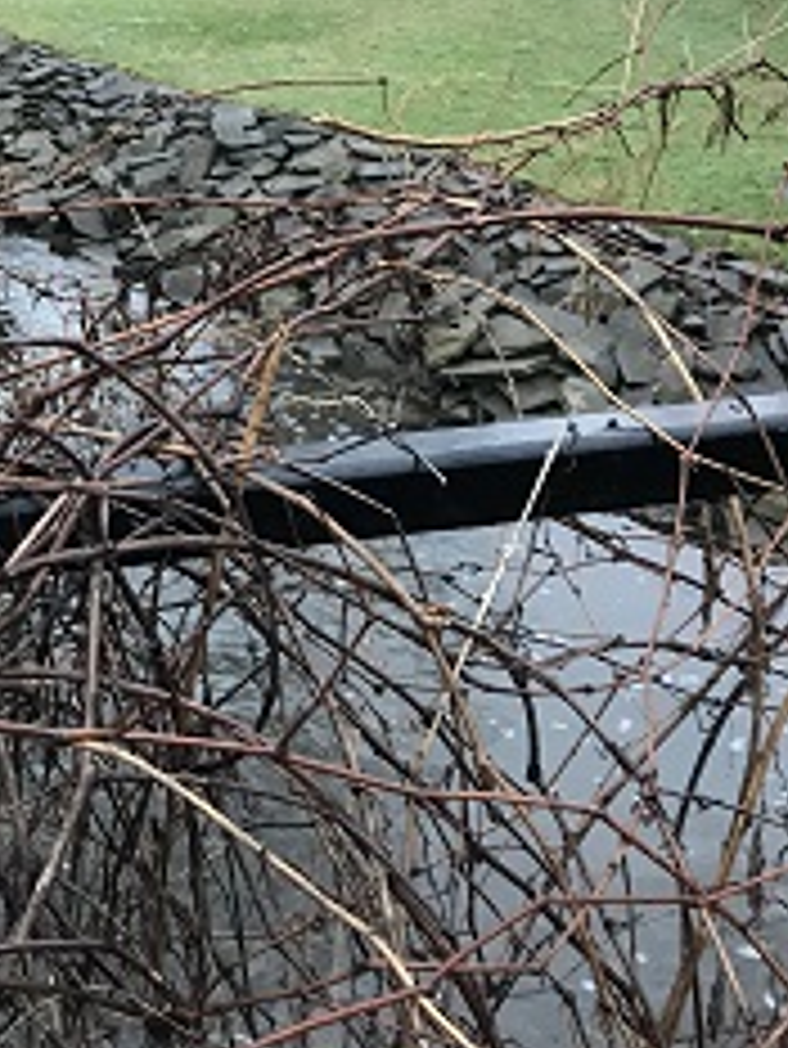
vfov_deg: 28.4
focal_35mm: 66
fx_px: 2001
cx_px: 36
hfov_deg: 21.6
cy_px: 139
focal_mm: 3.99
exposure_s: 1/15
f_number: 1.8
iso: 50
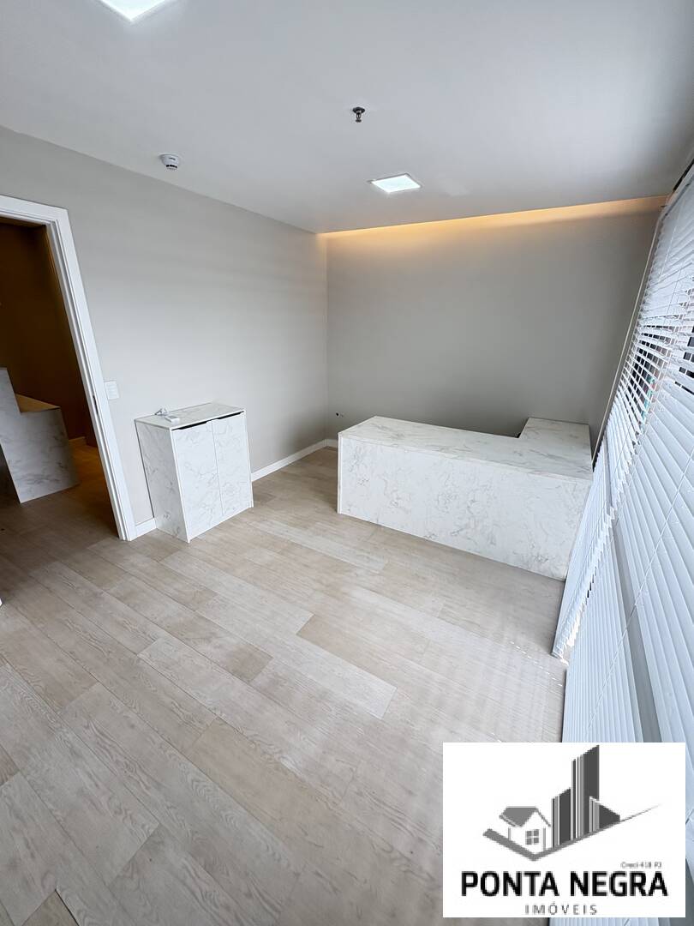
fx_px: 374
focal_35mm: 14
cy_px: 463
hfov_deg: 85.7
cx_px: 347
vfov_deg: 102.1
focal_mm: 2.22
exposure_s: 1/134
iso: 100
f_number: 2.2
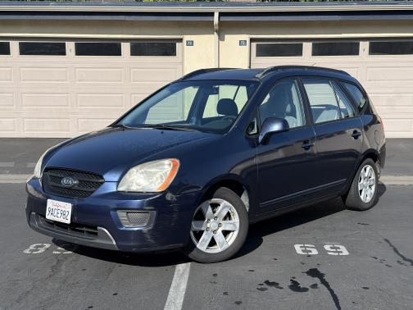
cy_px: 155
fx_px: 573
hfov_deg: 39.7
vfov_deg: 30.3
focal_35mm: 48
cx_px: 206
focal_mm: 6.76
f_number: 1.78
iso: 64
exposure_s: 1/4878
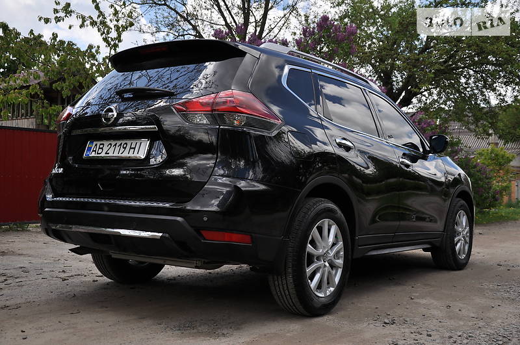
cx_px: 260
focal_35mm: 39
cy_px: 172
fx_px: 563
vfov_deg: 34.1
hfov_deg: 49.6
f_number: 4
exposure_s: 1/1250
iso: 200
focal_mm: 26
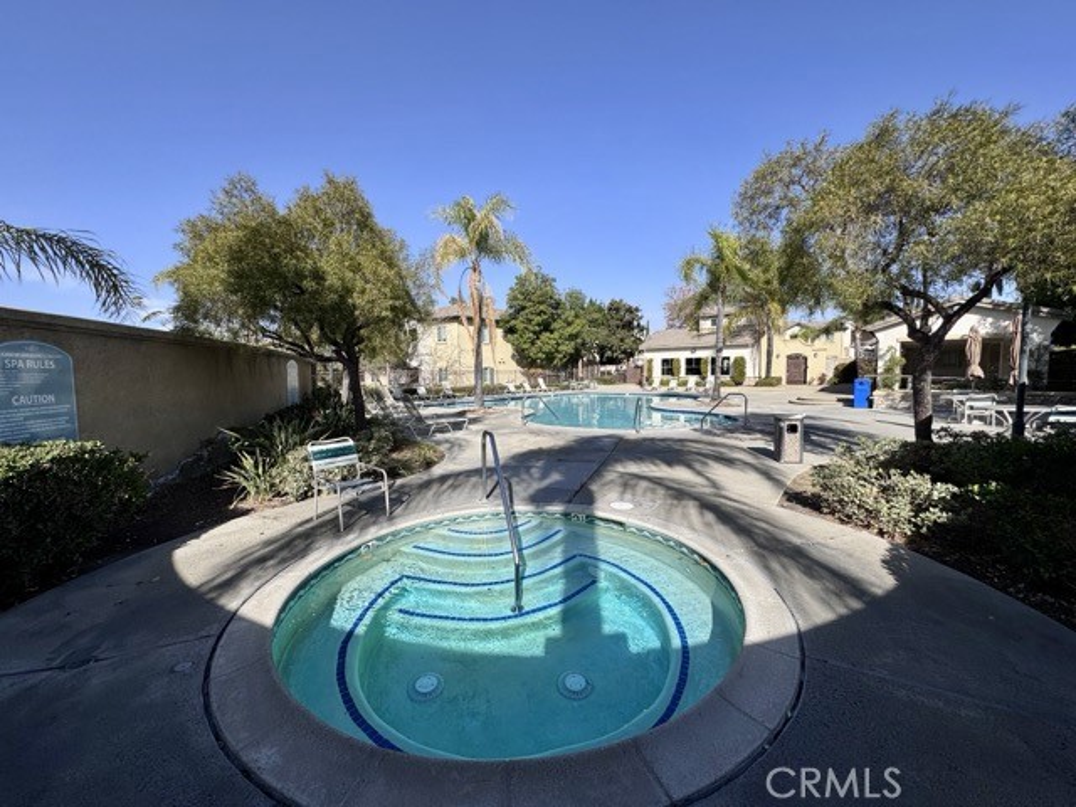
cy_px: 404
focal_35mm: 14
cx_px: 538
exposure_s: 1/2415
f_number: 2.2
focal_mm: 2.22
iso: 50
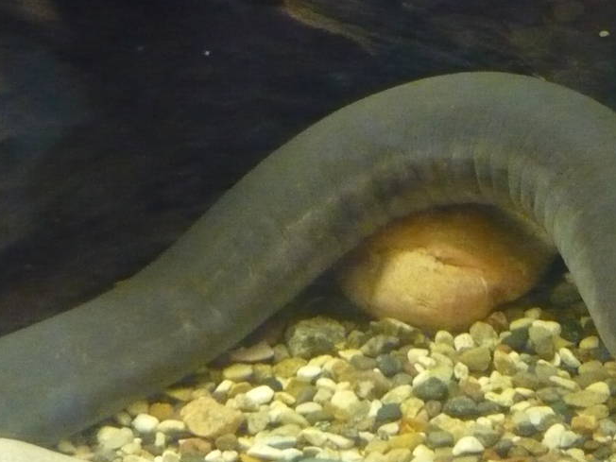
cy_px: 203
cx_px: 342
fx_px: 1441
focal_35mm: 81
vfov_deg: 18.2
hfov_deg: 24.1
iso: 800
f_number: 2.8
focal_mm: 5.5
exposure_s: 1/13
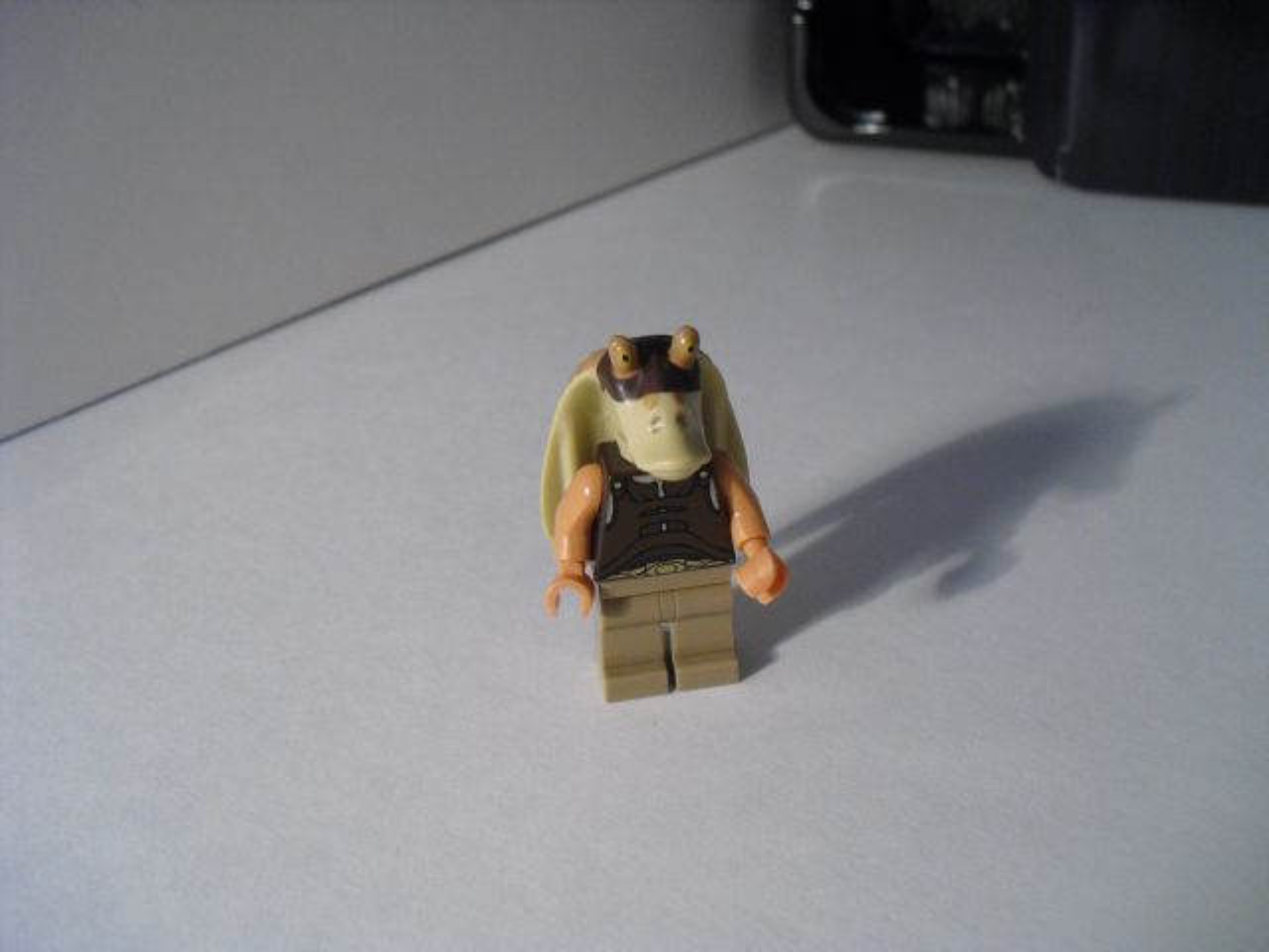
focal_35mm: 36
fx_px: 1320
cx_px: 634
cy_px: 476
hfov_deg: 51.4
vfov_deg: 39.7
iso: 400
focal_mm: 6.3
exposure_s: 1/60
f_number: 3.1
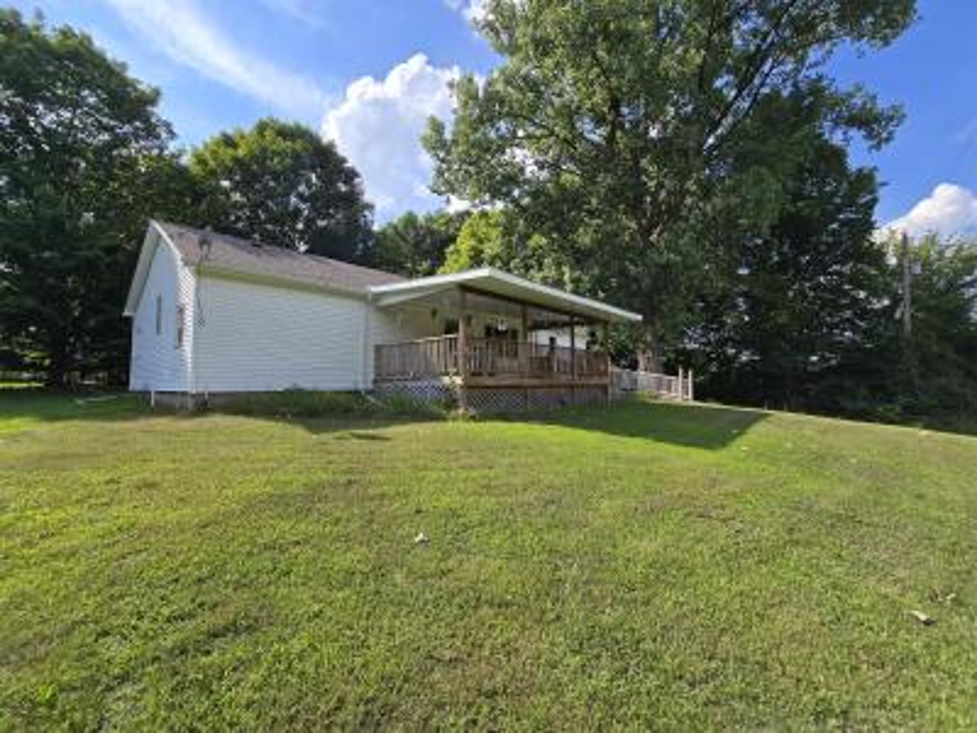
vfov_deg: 89.9
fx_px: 367
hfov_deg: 106.2
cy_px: 366
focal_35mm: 13
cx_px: 488
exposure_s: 1/1957
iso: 50
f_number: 2.2
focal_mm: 2.2
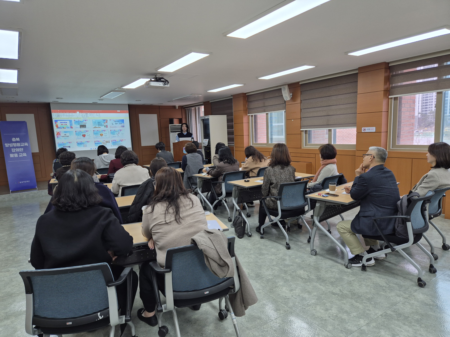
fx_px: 299
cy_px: 168
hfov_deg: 73.9
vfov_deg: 58.9
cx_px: 225
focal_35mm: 23
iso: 100
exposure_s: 1/120
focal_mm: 5.4
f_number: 1.8
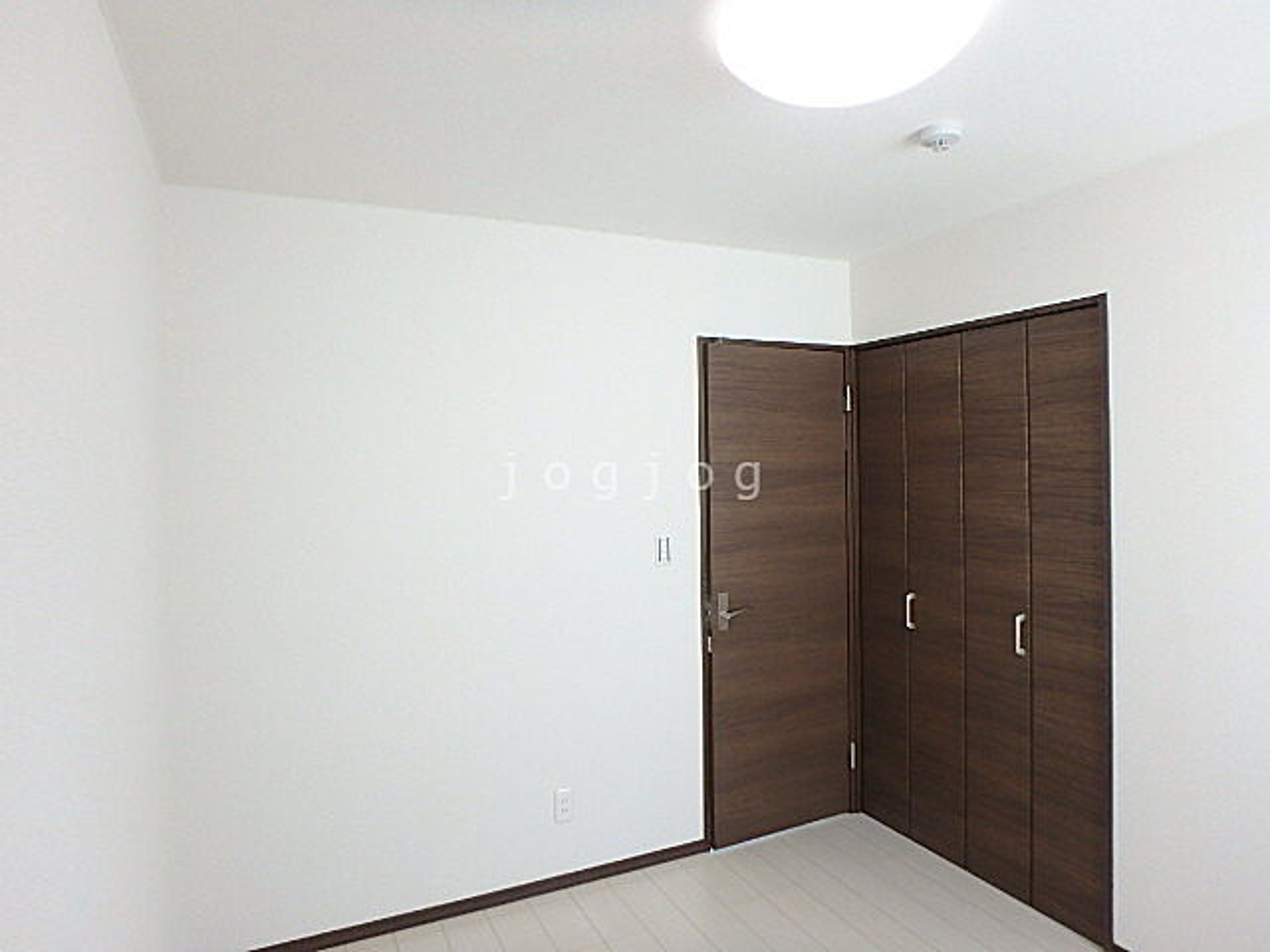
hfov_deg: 79.0
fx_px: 770
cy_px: 476
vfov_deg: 63.4
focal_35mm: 21
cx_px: 635
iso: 200
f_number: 3.5
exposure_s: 1/60
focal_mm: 3.7
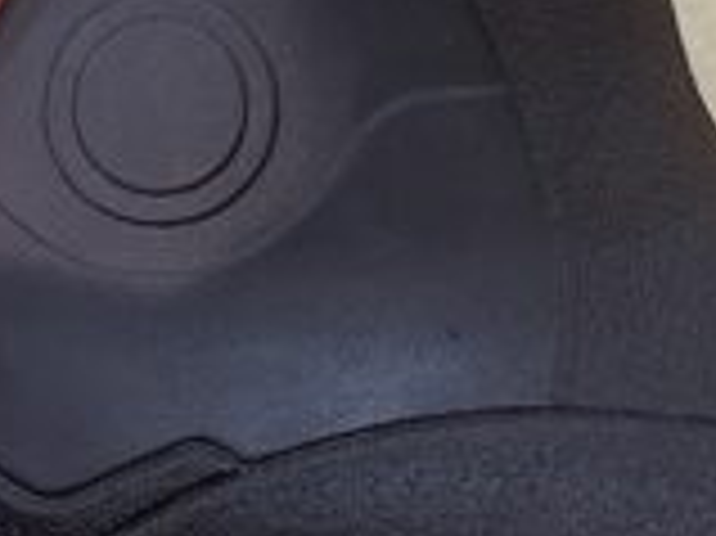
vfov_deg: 11.2
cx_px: 205
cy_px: -171
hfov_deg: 15.2
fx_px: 2666
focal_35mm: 129
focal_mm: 6.86
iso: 400
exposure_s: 1/60
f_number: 1.78
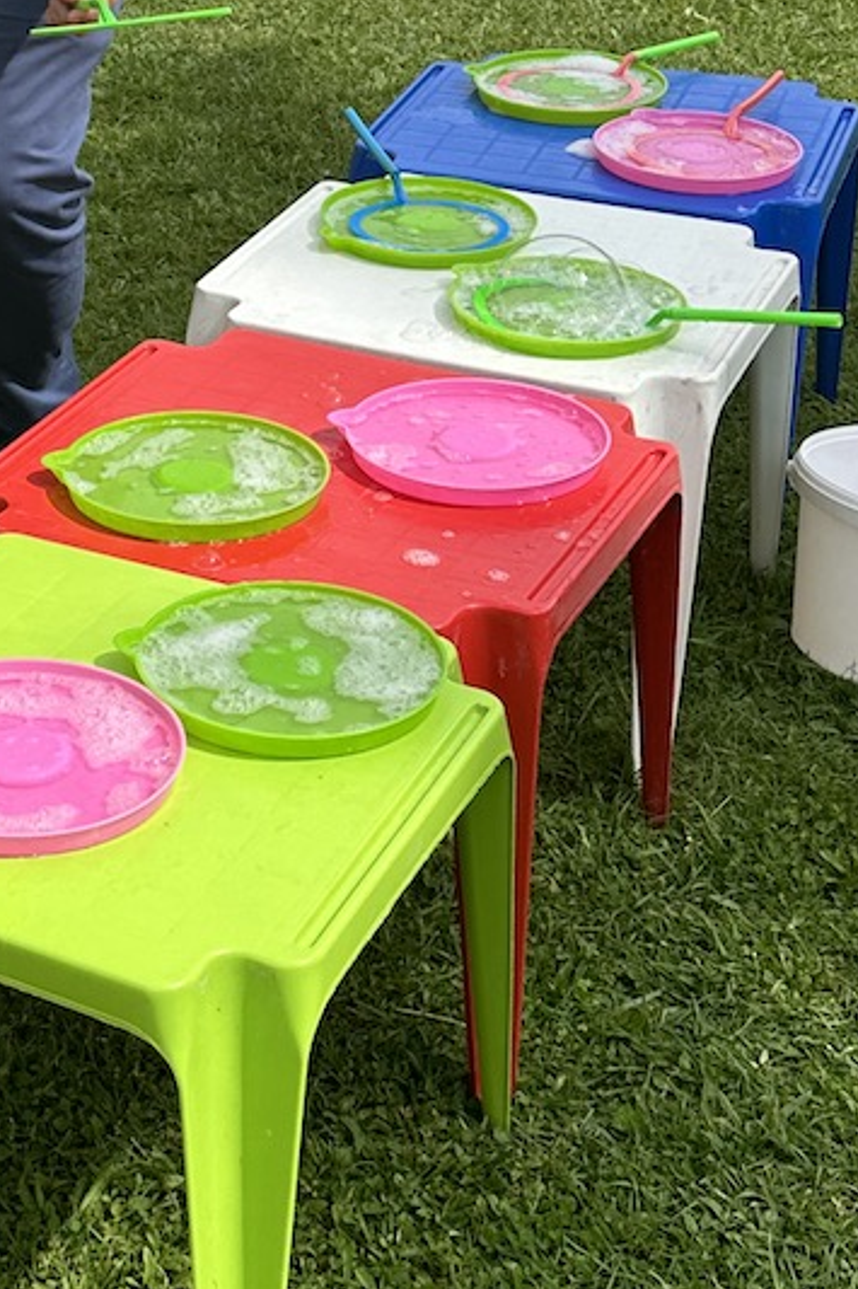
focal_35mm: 75
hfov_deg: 17.9
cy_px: 297
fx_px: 2683
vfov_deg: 26.6
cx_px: 104
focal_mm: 6.86
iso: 80
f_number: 1.78
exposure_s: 1/3058
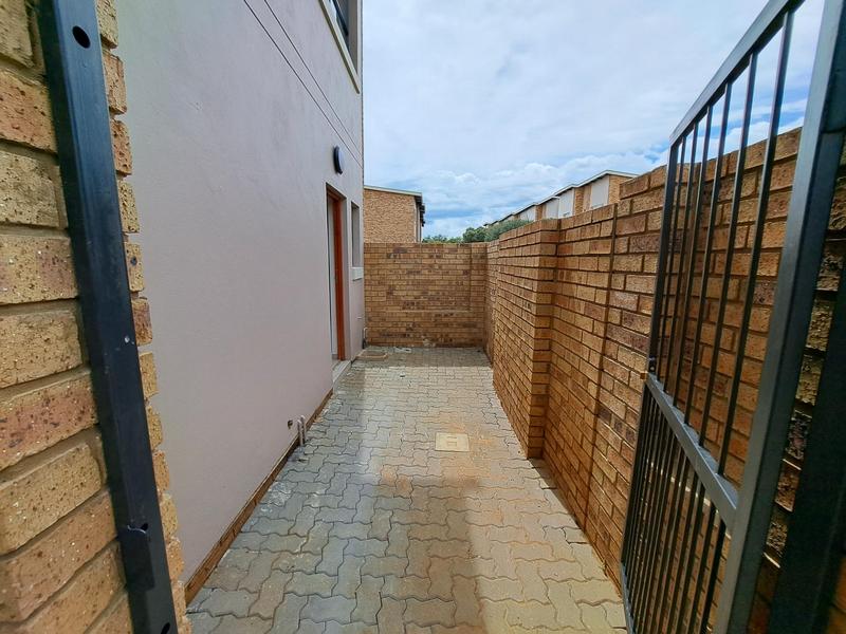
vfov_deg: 89.9
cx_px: 423
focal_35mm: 13
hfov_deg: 106.2
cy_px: 317
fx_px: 318
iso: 50
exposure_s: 1/1965
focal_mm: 1.74
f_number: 2.2
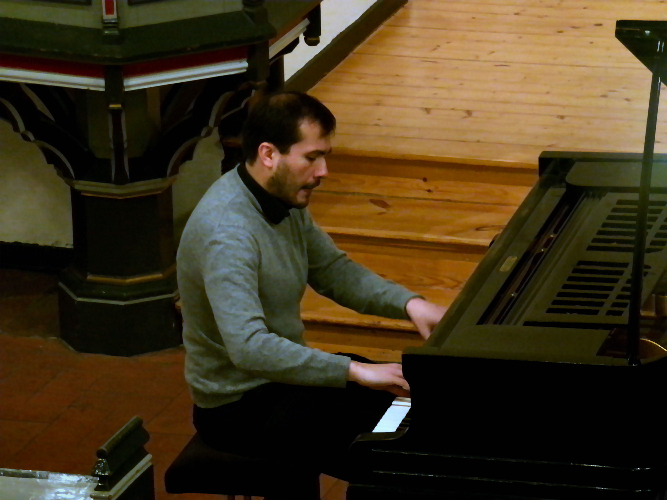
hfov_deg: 7.4
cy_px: 250
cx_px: 334
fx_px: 5145
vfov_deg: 5.6
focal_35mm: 267
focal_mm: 47.8
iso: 800
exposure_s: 1/34
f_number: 5.1
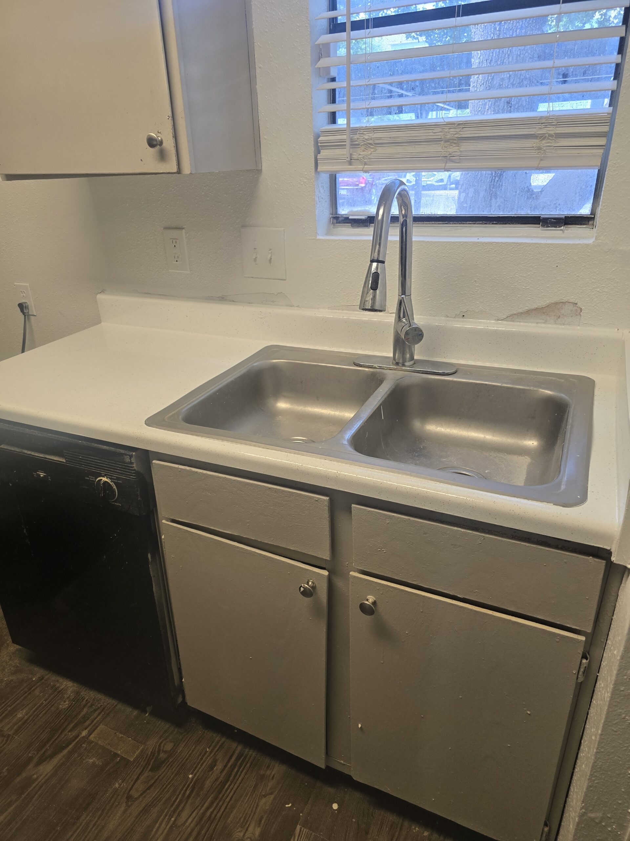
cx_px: 315
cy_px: 420
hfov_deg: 58.9
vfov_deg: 73.9
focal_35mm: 23
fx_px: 558
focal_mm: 6.3
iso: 100
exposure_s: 1/120
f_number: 1.7
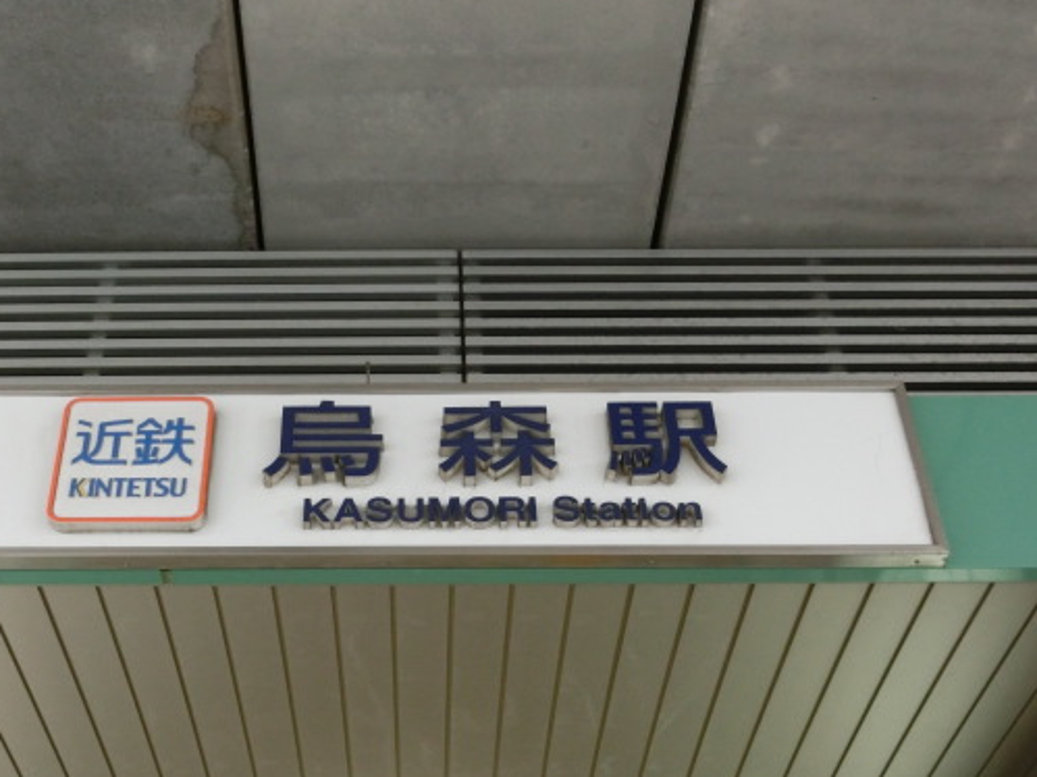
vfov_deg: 29.1
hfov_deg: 37.9
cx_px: 374
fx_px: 1498
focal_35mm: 50
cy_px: 401
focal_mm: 6.9
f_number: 4.1
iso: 400
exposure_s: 1/50
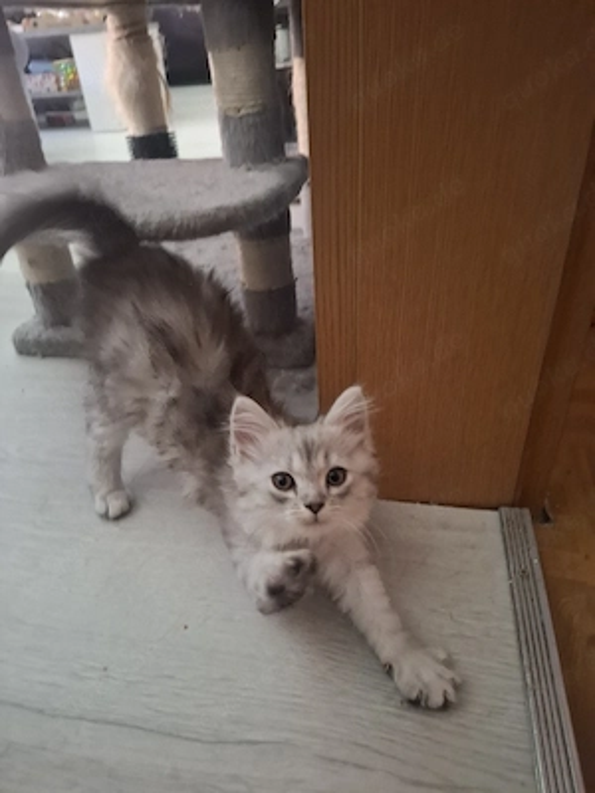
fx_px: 527
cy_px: 396
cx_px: 298
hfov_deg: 58.9
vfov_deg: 73.9
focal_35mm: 23
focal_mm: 5.54
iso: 800
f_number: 1.8
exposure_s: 1/25
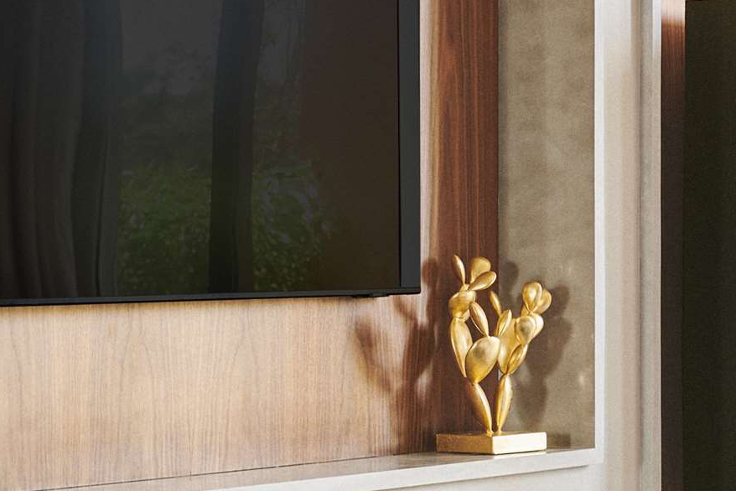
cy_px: 270
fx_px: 3129
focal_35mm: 153
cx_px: 1151
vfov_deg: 9.0
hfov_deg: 12.6
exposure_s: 1/5
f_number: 5.6
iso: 100
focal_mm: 35
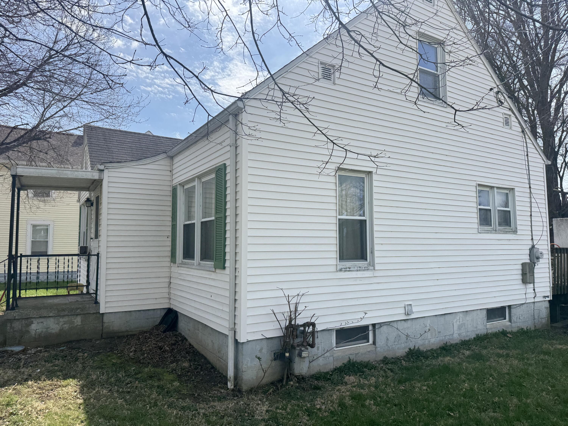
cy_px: 213
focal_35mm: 24
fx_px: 394
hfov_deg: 71.6
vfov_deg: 56.8
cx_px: 284
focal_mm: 6.76
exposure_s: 1/5814
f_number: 1.78
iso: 80
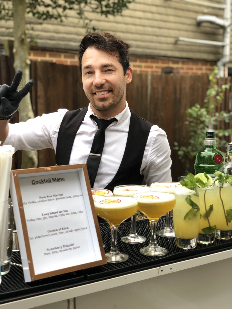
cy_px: 154
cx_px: 116
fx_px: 465
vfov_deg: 36.8
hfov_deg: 28.0
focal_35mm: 52
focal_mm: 6
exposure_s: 1/60
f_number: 2.4
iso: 16
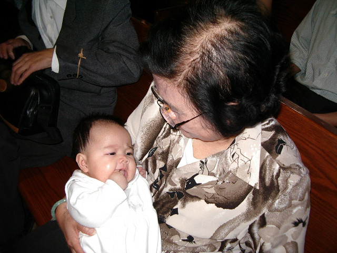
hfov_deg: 49.0
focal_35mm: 38
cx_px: 168
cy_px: 126
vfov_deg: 37.7
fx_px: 370
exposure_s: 1/60
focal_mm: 5.8
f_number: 2.6
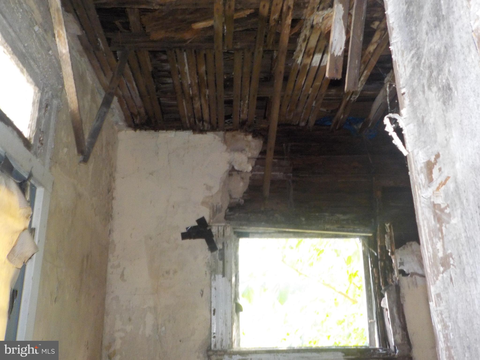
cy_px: 180
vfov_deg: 46.8
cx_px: 240
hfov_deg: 60.0
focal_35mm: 30
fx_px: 416
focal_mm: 4.1
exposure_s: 1/30
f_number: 3.3
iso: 360
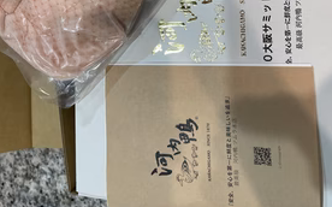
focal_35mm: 40
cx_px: 174
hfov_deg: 49.3
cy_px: -1
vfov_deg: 29.7
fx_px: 362
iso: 125
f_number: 1.6
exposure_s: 1/104
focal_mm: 4.2
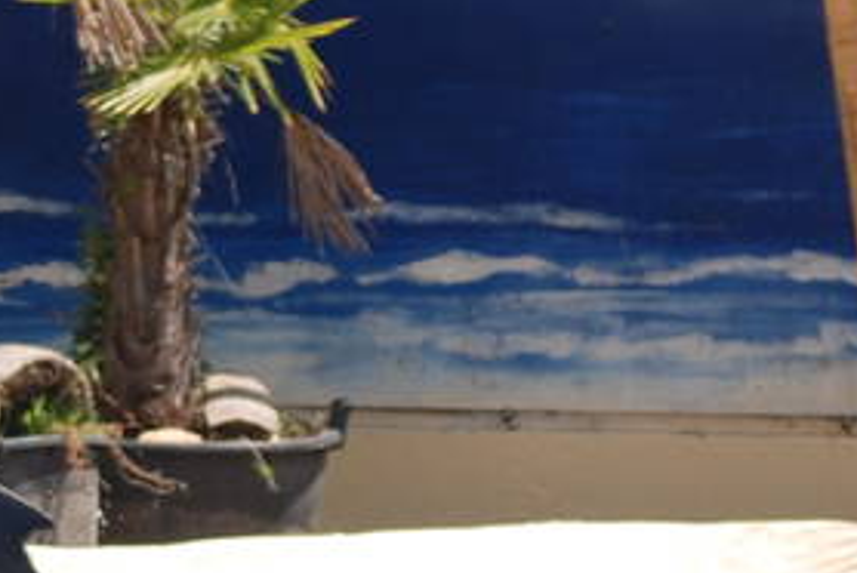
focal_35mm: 951
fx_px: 22662
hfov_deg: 2.2
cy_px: 1616
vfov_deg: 1.4
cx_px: -811
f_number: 5.6
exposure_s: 1/500
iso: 110
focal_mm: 110
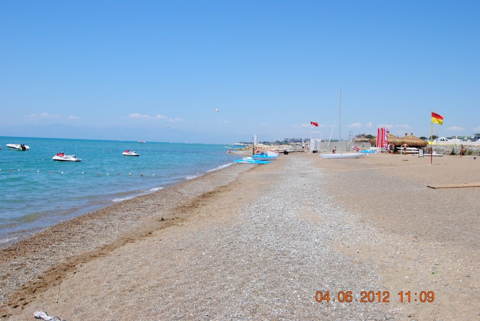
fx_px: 481
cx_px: 240
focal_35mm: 36
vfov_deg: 37.0
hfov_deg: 53.1
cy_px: 160
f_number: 8
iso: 100
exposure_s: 1/250
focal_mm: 24
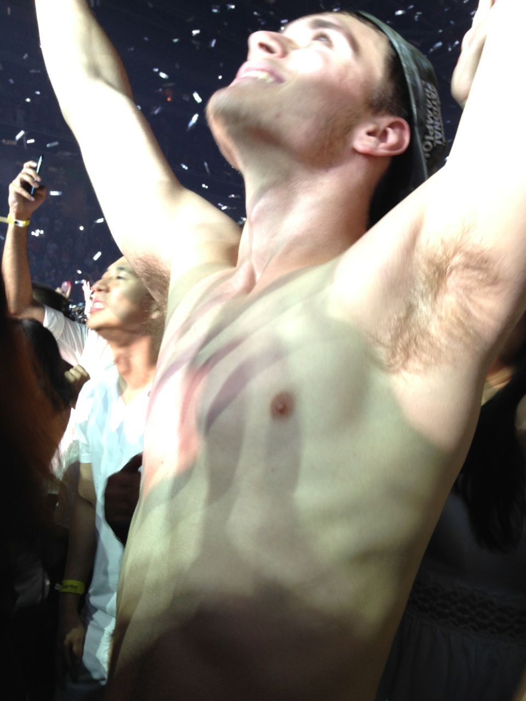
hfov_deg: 42.9
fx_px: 669
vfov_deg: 55.4
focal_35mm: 33
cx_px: 263
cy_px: 350
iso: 50
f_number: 2.4
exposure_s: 1/20
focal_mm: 4.12
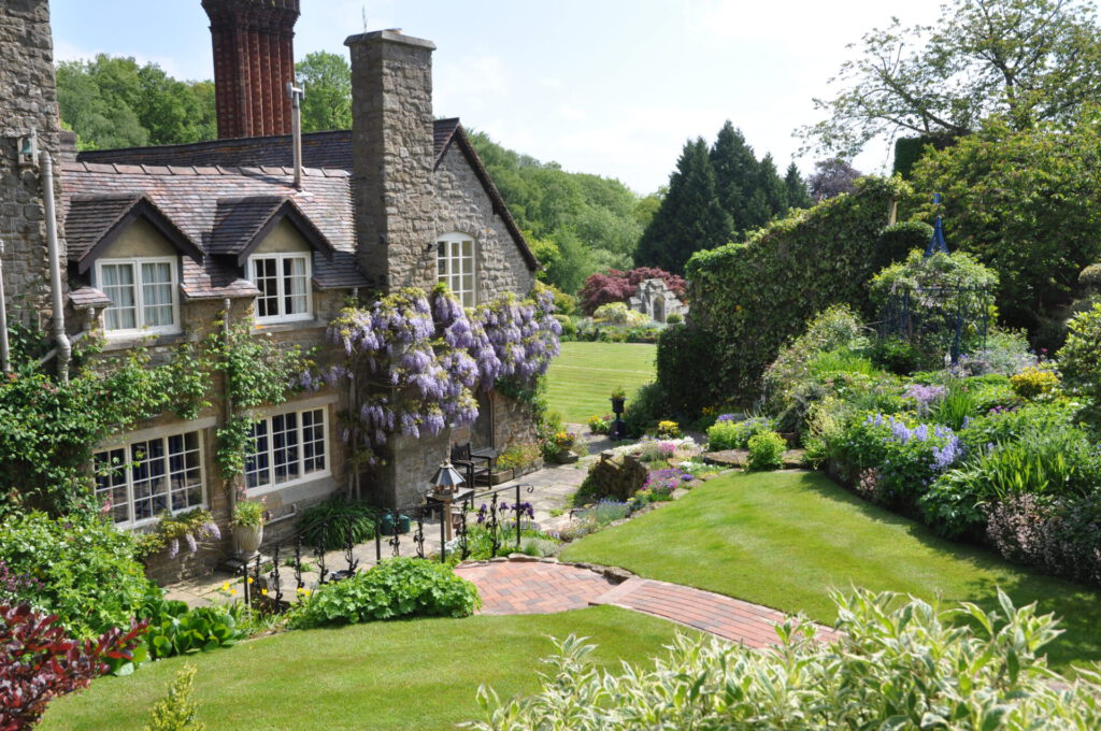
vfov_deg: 39.9
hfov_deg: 57.3
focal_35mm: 33
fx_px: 1008
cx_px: 550
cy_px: 366
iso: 200
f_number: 9
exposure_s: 1/320
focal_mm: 22
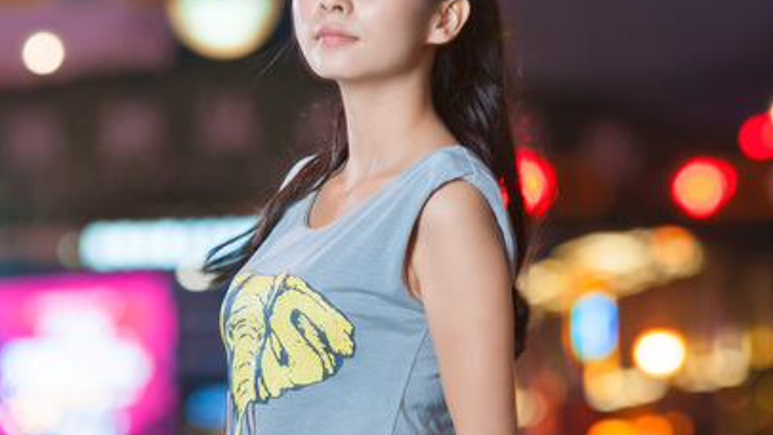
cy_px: 112
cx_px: 353
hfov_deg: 7.0
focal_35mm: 310
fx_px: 6355
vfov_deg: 3.9
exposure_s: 1/15
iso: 200
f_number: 4.5
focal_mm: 160
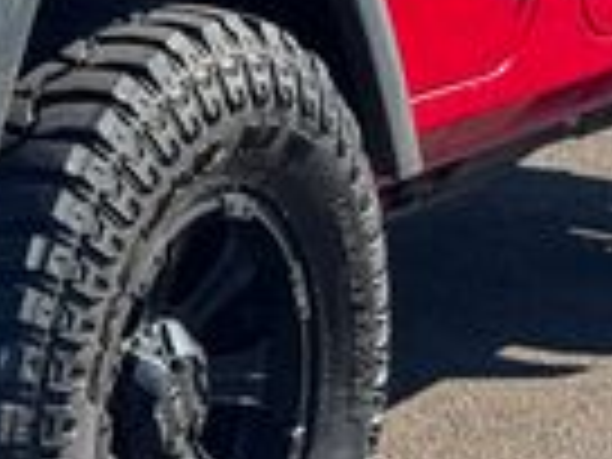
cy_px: -216
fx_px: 3996
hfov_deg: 8.7
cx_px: -144
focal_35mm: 226
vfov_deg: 6.5
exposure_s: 1/1287
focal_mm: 6.76
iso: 64
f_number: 1.78
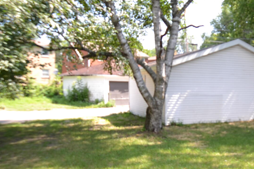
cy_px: 94
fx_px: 296
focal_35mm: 42
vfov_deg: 31.9
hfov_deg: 42.5
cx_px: 229
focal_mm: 10
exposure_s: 1/160
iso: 100
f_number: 4
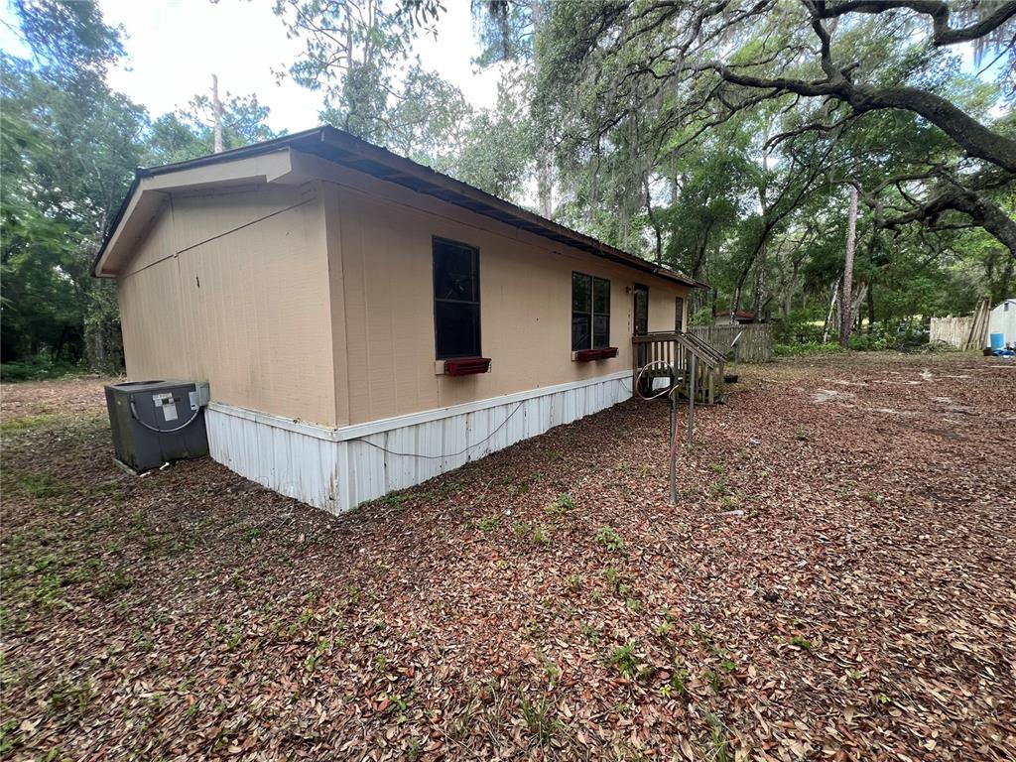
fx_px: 382
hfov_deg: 106.2
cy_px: 381
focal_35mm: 13
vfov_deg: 89.9
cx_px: 508
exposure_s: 1/99
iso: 40
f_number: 1.8
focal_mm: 1.57
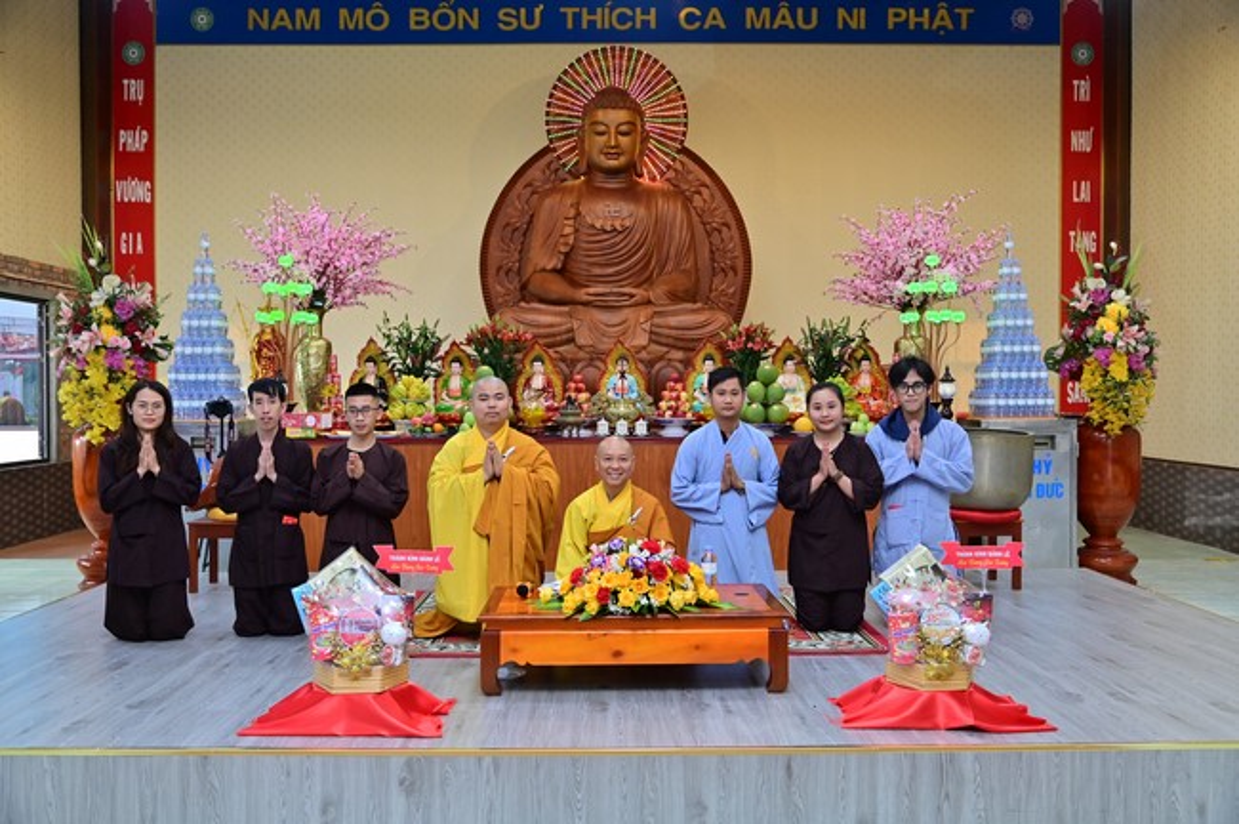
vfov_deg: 42.2
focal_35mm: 31
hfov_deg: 60.3
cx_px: 620
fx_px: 1066
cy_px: 412
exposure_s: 1/100
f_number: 5.6
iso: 1600
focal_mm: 31
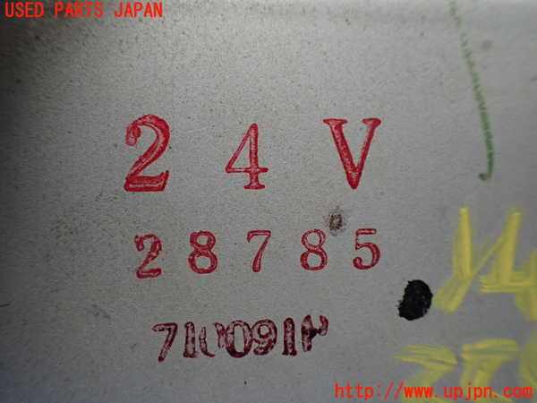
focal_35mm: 30
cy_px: 202
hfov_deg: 60.0
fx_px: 465
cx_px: 268
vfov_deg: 46.8
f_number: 2.3
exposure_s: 1/125
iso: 400
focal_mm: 5.4
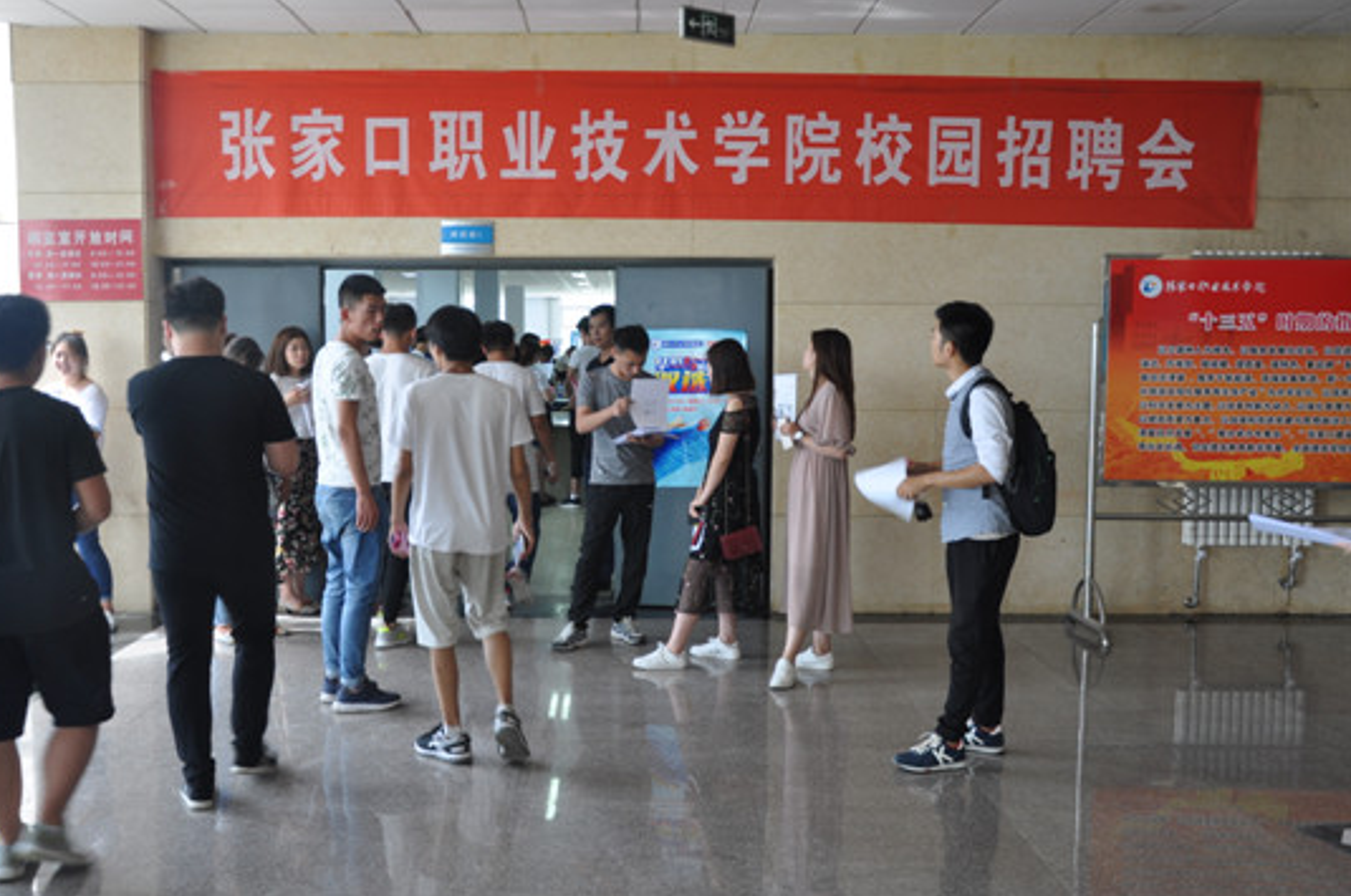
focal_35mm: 37
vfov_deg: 35.8
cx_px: 601
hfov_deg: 51.8
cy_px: 439
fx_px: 1386
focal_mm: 22
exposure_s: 1/25
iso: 200
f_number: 3.8
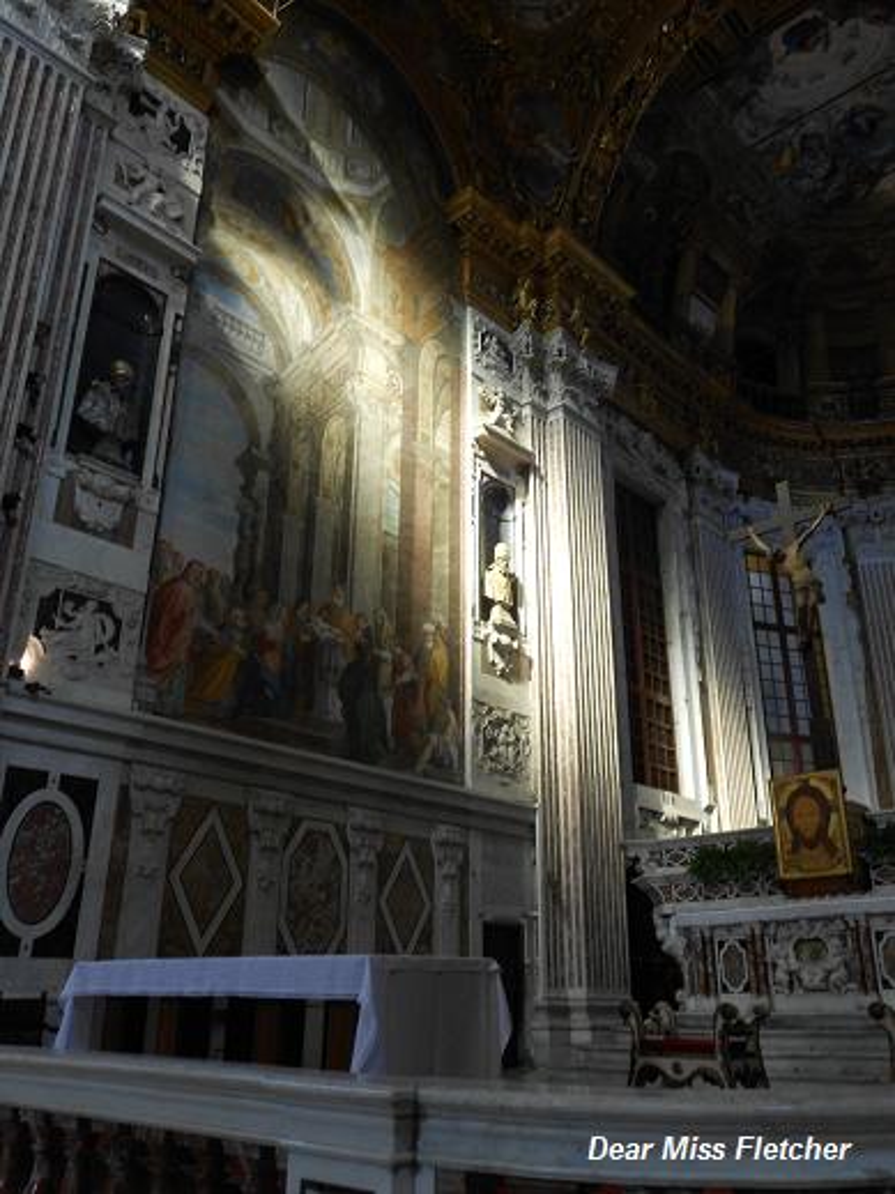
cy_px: 597
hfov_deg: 48.2
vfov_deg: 61.7
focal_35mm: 29
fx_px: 1000
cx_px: 448
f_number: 3.4
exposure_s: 1/13
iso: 80
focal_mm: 5.1
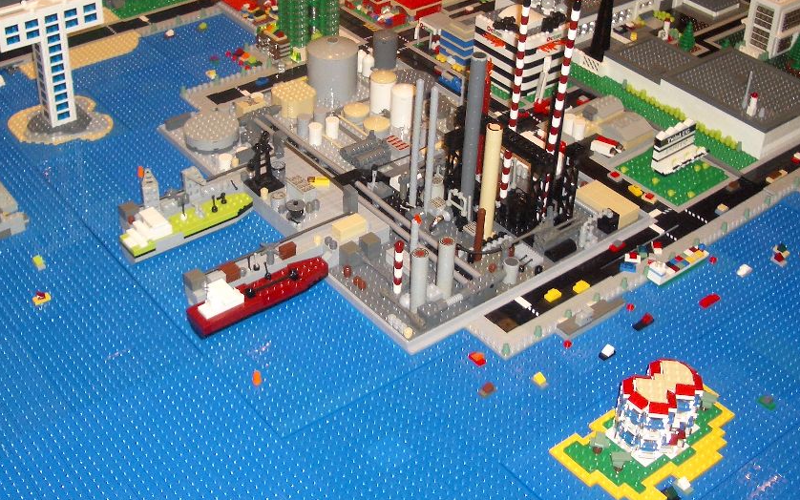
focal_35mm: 51
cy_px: 135
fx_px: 1112
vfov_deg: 25.1
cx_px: 363
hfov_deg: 39.5
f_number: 2.6
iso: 100
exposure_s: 1/60
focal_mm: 5.8
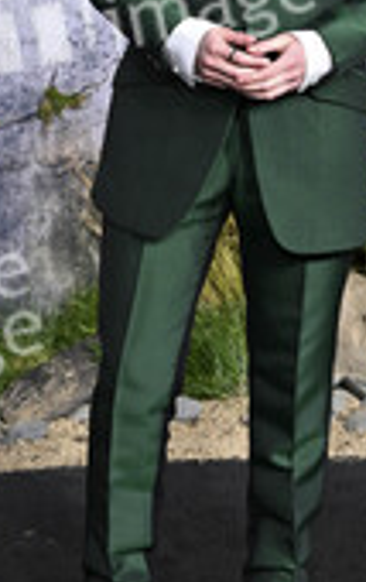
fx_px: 2239
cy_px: 164
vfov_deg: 14.8
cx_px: 239
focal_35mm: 141
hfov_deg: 9.3
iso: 400
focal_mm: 59
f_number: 6.3
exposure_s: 1/250
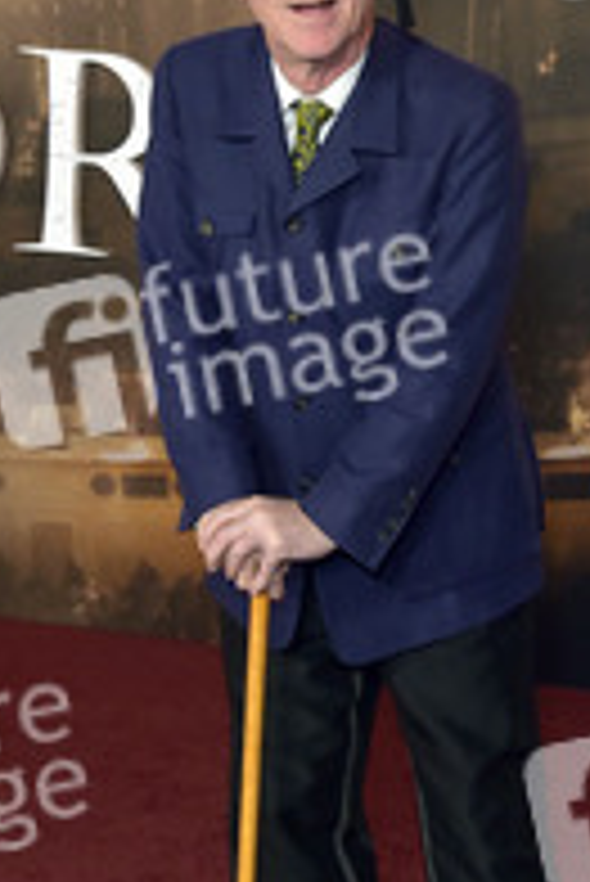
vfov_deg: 21.6
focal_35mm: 94
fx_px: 2307
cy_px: 567
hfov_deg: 14.6
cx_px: 349
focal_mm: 46
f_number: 5.6
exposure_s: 1/250
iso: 1000
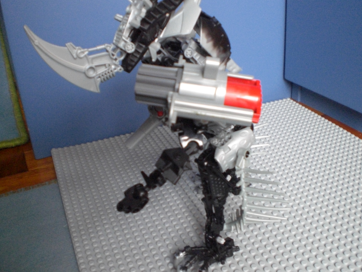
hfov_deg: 47.9
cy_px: 133
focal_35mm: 39
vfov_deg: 36.8
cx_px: 184
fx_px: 408
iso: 400
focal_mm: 6.3
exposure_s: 1/100
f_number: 3.1
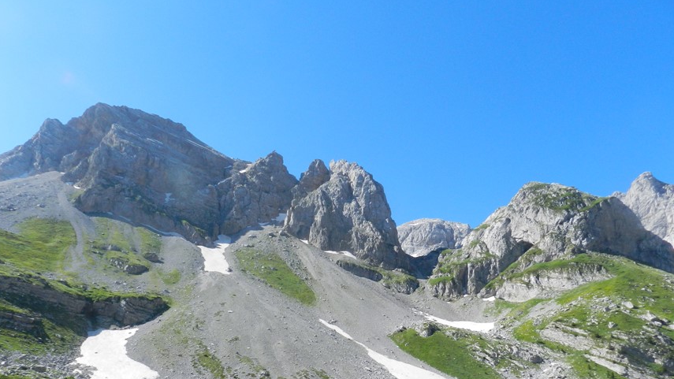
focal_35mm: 30
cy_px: 298
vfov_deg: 37.7
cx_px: 309
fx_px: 536
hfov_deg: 64.2
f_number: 4
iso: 160
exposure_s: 1/800
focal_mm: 4
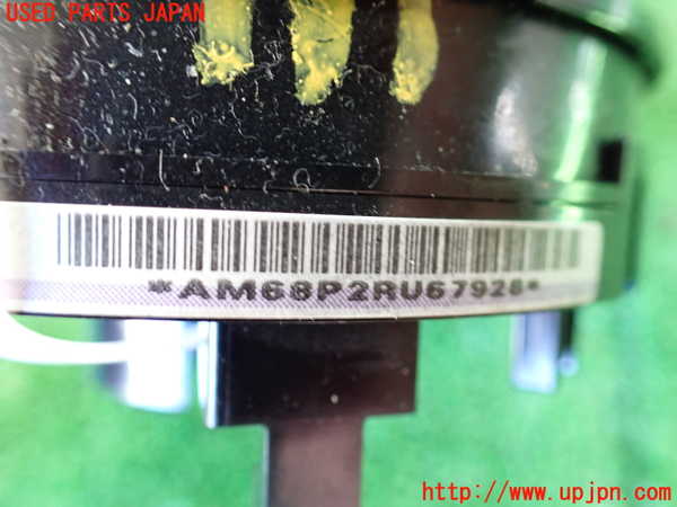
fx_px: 587
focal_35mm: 30
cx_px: 338
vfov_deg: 46.8
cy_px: 254
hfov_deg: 60.0
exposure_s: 1/30
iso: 1000
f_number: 2.3
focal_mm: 5.4
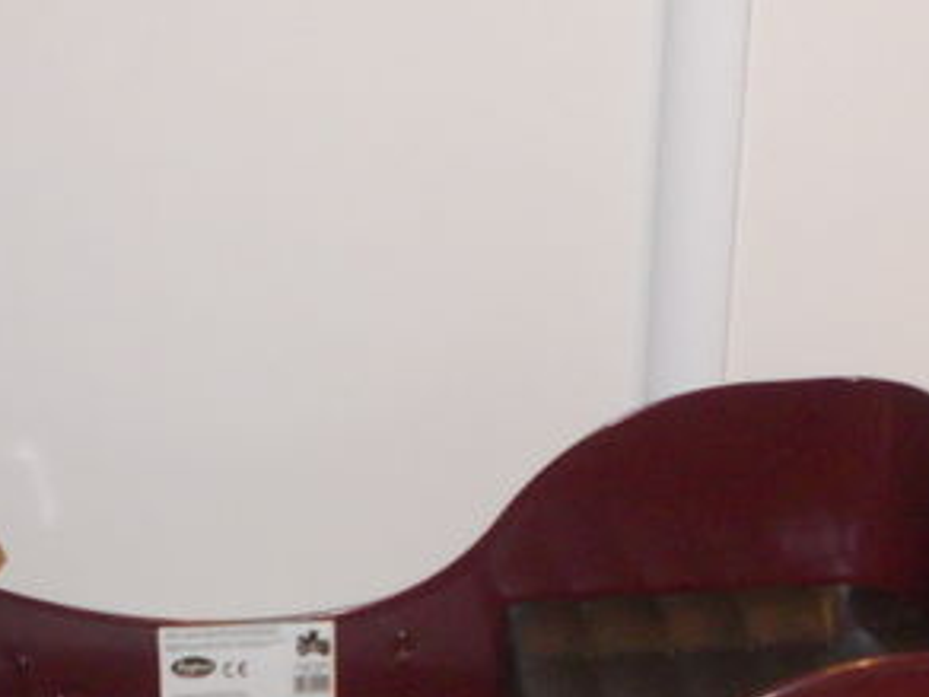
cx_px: 280
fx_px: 2576
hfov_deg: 20.3
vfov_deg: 15.0
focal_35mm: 96
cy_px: 777
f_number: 2.7
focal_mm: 4
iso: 200
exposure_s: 1/25
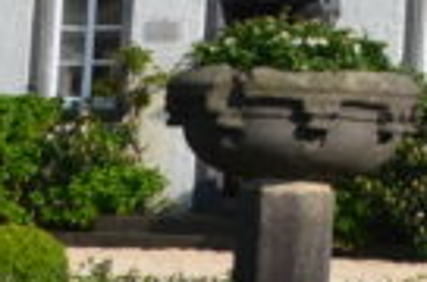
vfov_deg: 4.9
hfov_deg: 7.1
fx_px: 3219
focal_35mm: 272
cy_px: -345
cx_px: 1096
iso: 200
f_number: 10
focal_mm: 24
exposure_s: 1/320
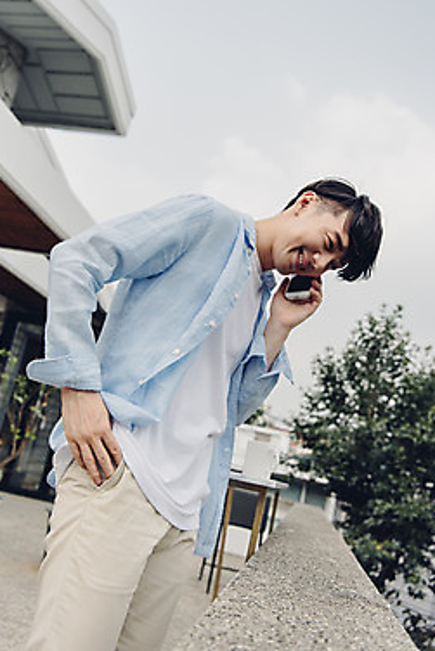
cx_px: 214
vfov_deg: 57.2
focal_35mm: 33
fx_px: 598
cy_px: 308
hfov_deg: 40.0
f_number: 3.5
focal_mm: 31
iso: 400
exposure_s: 1/5000
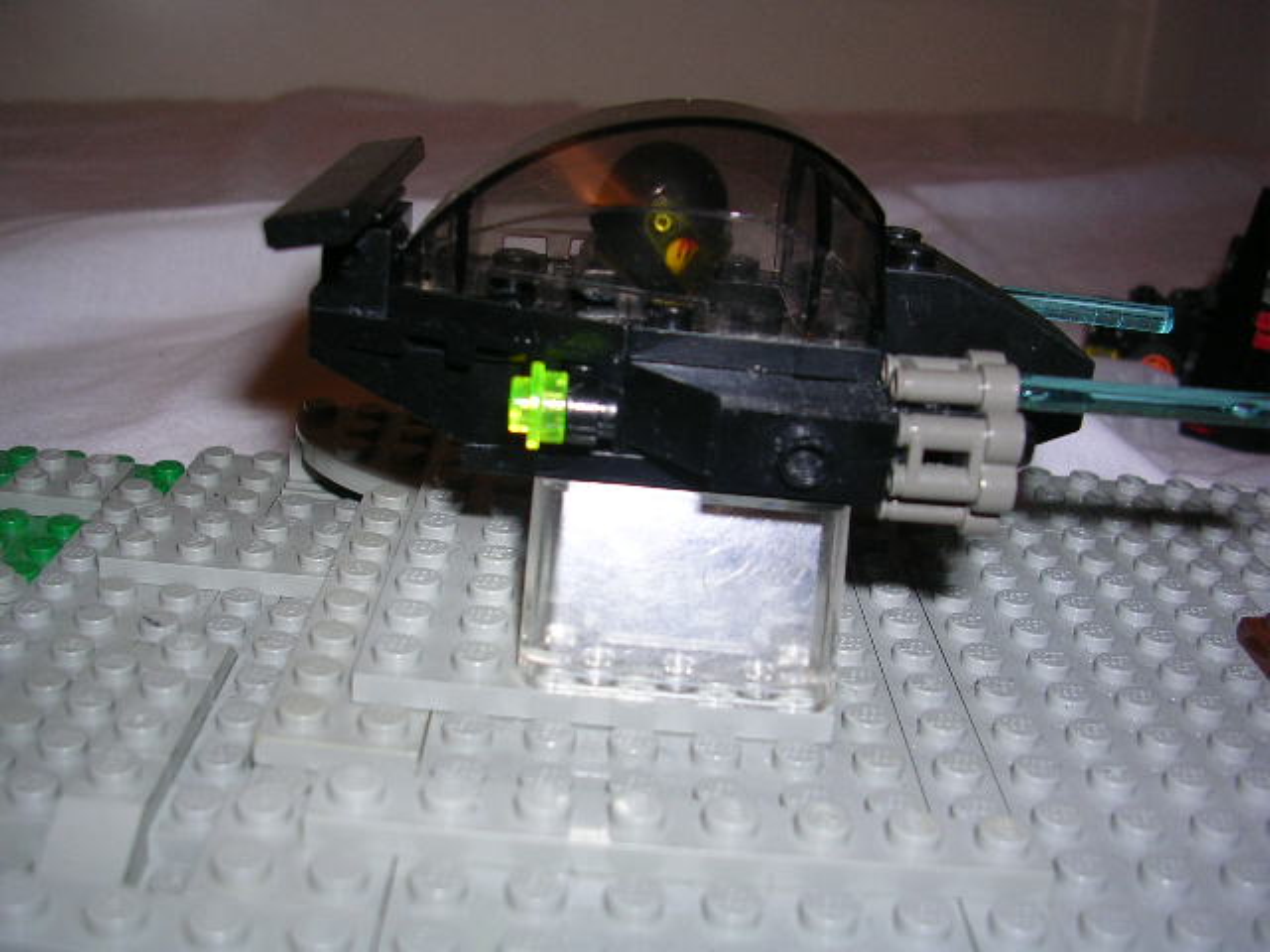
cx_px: 635
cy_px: 476
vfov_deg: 37.7
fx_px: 1394
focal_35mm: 38
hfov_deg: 49.0
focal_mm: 5.8
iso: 50
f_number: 2.8
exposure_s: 1/60.1
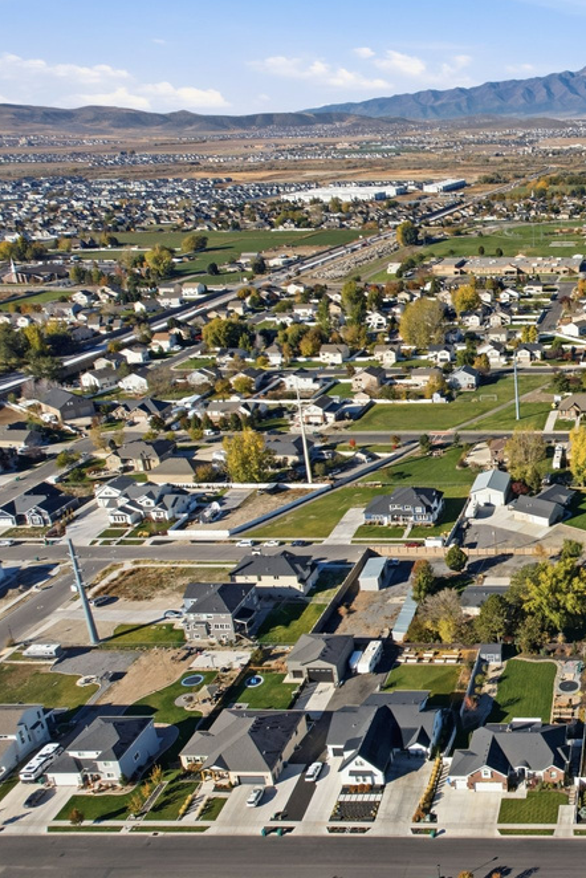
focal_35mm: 34
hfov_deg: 34.1
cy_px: 439
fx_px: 829
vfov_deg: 55.8
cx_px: 634
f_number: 2.8
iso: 130
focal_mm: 8.4
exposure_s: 1/4000
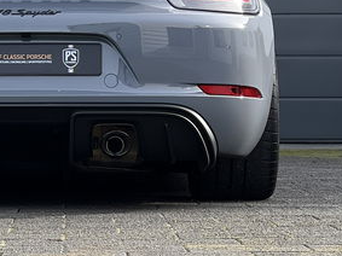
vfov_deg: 7.1
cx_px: 48
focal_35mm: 209
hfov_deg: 9.4
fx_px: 2064
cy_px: 74
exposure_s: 1/121
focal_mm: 9
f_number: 2.8
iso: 25
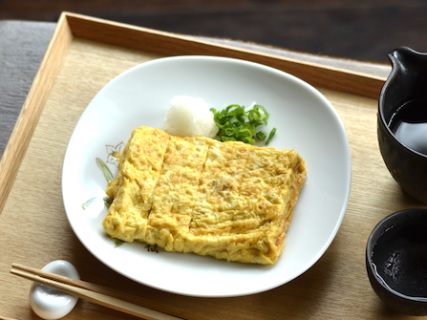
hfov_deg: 17.0
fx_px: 1431
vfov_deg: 12.8
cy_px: 193
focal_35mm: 116
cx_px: 227
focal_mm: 50
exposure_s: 1/1000
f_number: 2.5
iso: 400
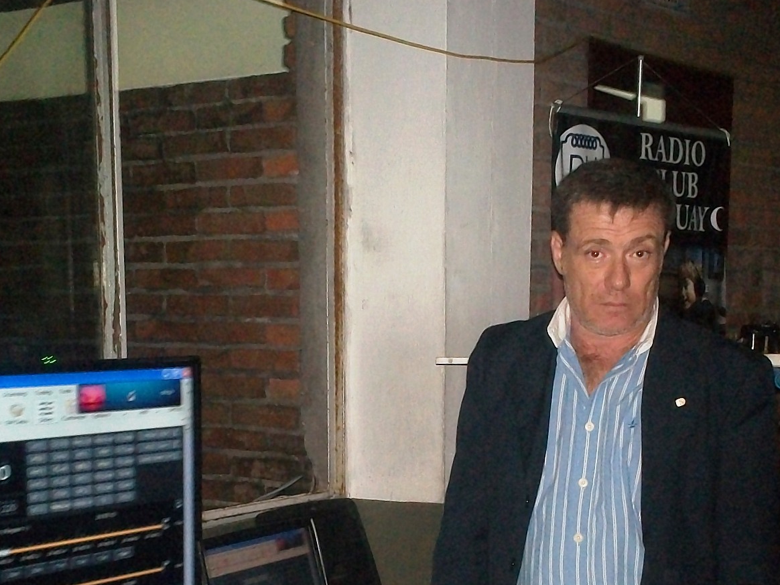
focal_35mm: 65
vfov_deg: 22.3
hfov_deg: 29.8
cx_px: 394
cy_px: 474
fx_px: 1465
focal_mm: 6.3
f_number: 4.5
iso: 250
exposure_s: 1/30
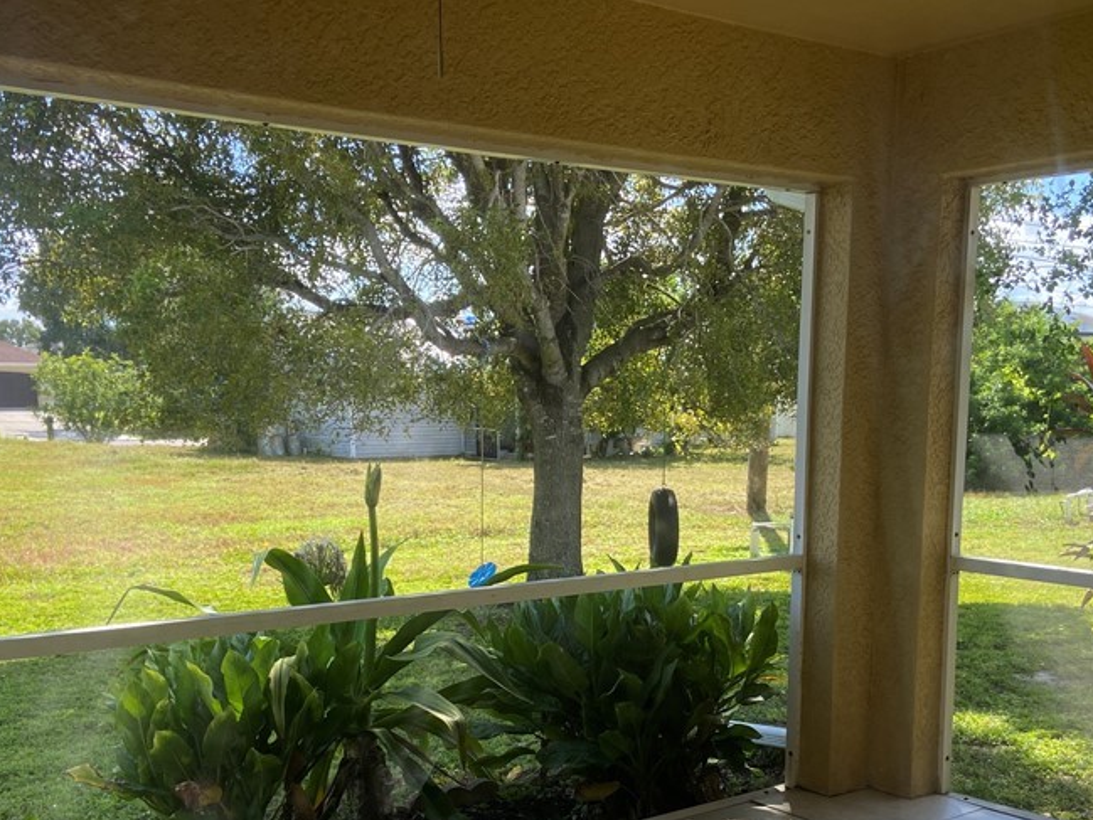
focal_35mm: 41
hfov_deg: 45.8
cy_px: 562
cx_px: 559
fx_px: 1295
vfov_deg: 34.7
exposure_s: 1/157
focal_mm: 4.25
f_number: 1.8
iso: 32
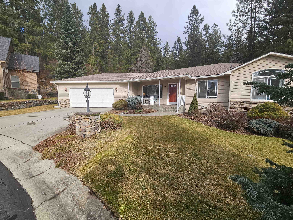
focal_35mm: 13
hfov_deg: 106.2
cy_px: 110
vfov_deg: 89.9
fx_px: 110
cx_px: 146
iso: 50
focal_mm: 2.2
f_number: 2.2
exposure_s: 1/692
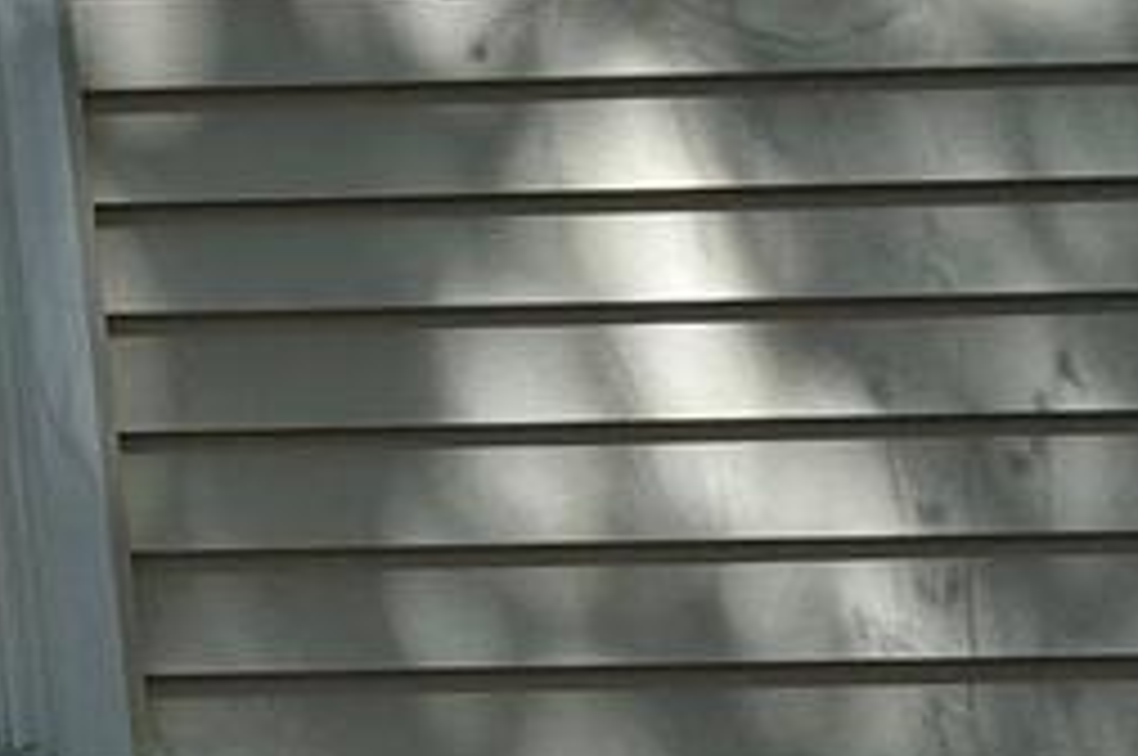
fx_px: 2620
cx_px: -877
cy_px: 189
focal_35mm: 83
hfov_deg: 19.1
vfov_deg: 16.3
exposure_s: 1/2770
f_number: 2.2
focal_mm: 2.22
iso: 50
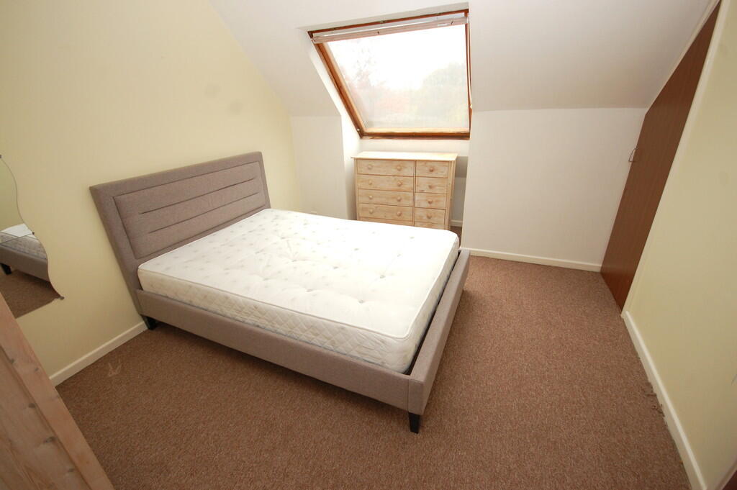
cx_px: 368
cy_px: 245
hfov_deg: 100.4
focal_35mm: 15
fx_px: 307
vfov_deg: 77.2
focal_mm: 10
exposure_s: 1/80
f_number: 4.5
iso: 400
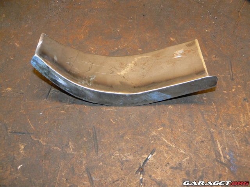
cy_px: 94
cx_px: 125
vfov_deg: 39.7
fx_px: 260
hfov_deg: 51.4
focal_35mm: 36
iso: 100
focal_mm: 6
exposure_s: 1/30
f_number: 2.8
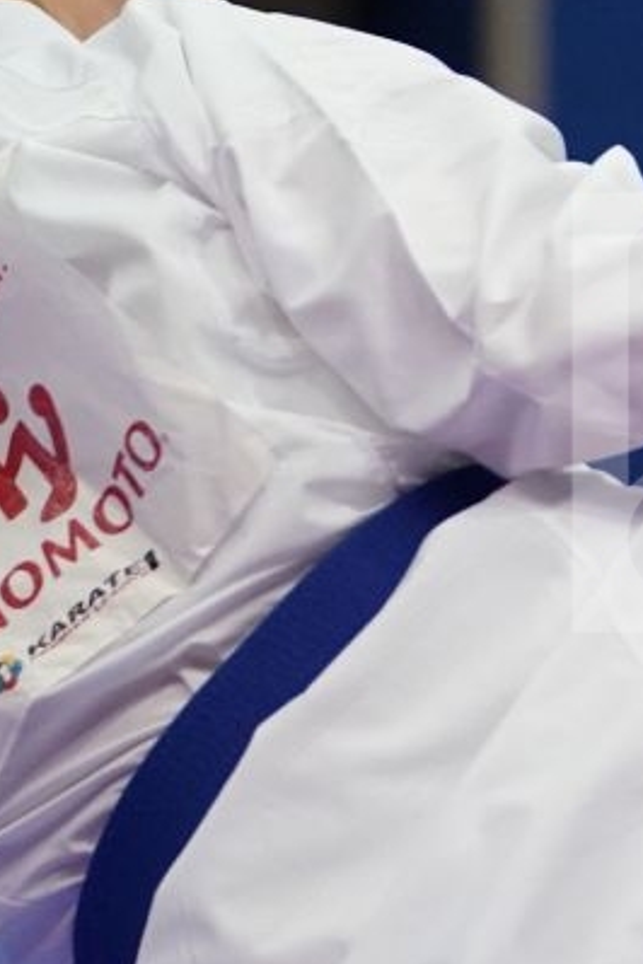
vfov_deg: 3.1
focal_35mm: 658
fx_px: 17628
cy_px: 413
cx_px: 1617
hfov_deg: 2.1
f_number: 2.8
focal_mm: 146
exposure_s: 1/1000
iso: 2500
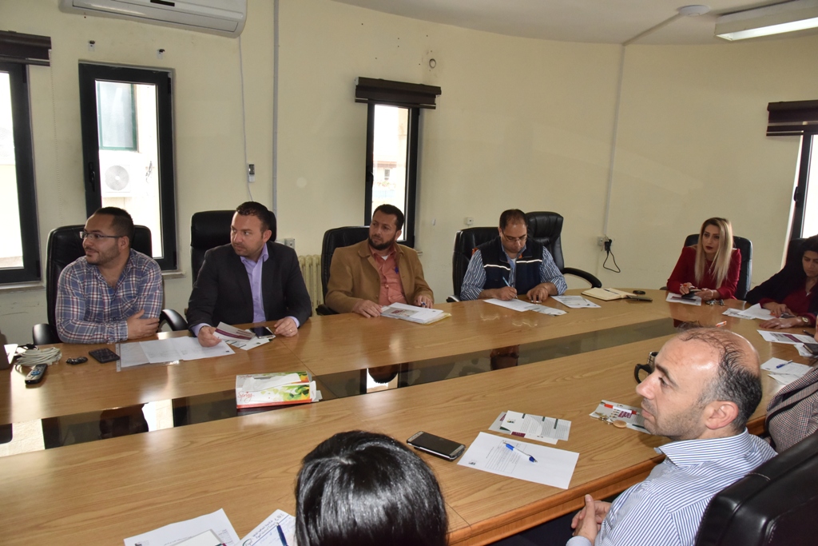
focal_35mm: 24
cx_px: 409
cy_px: 273
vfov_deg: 53.1
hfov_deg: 73.7
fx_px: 545
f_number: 11
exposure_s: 1/250
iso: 2500
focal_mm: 24
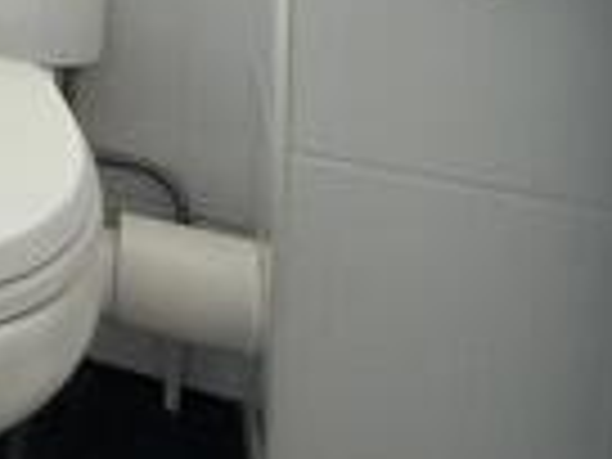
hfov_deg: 23.9
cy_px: -299
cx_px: -353
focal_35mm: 60
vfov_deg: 19.8
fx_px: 1061
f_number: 2.2
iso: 64
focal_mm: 2.22
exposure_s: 1/300
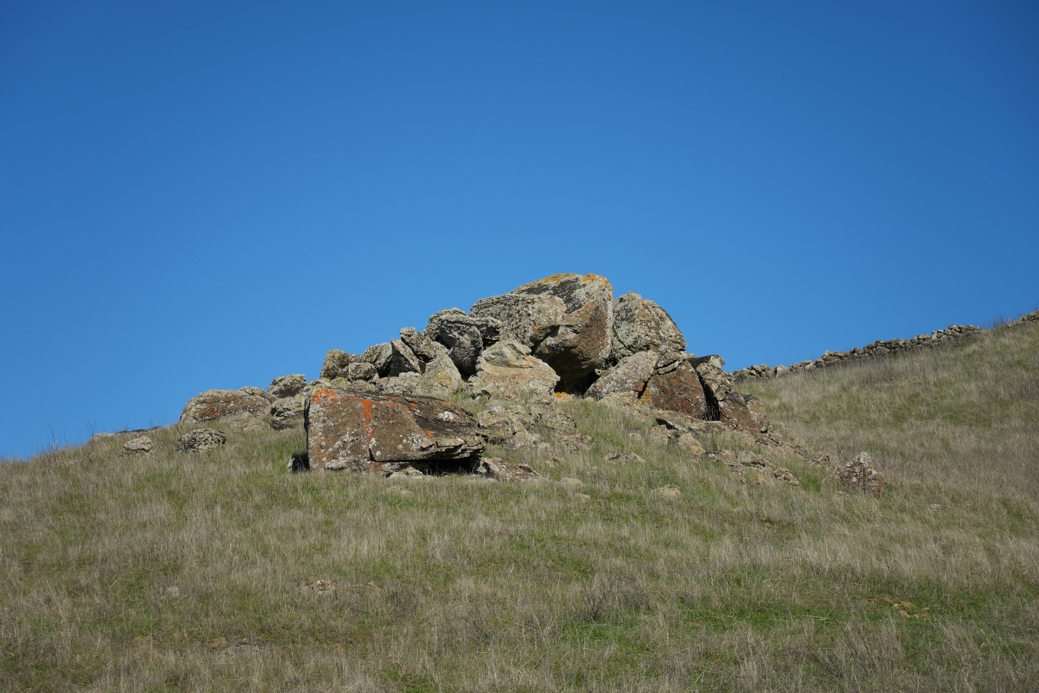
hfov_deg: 19.8
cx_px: 520
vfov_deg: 13.3
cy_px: 346
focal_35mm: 103
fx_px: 2972
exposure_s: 1/1000
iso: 160
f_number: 6.3
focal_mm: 103
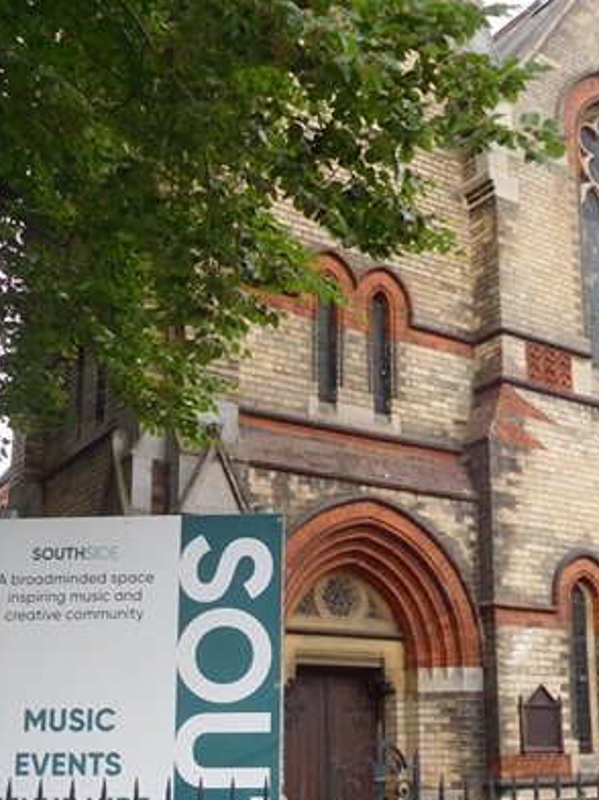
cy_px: 540
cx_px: 420
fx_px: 1040
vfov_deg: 41.5
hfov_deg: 31.8
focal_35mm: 45
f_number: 3.4
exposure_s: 1/400
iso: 125
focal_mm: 4.5
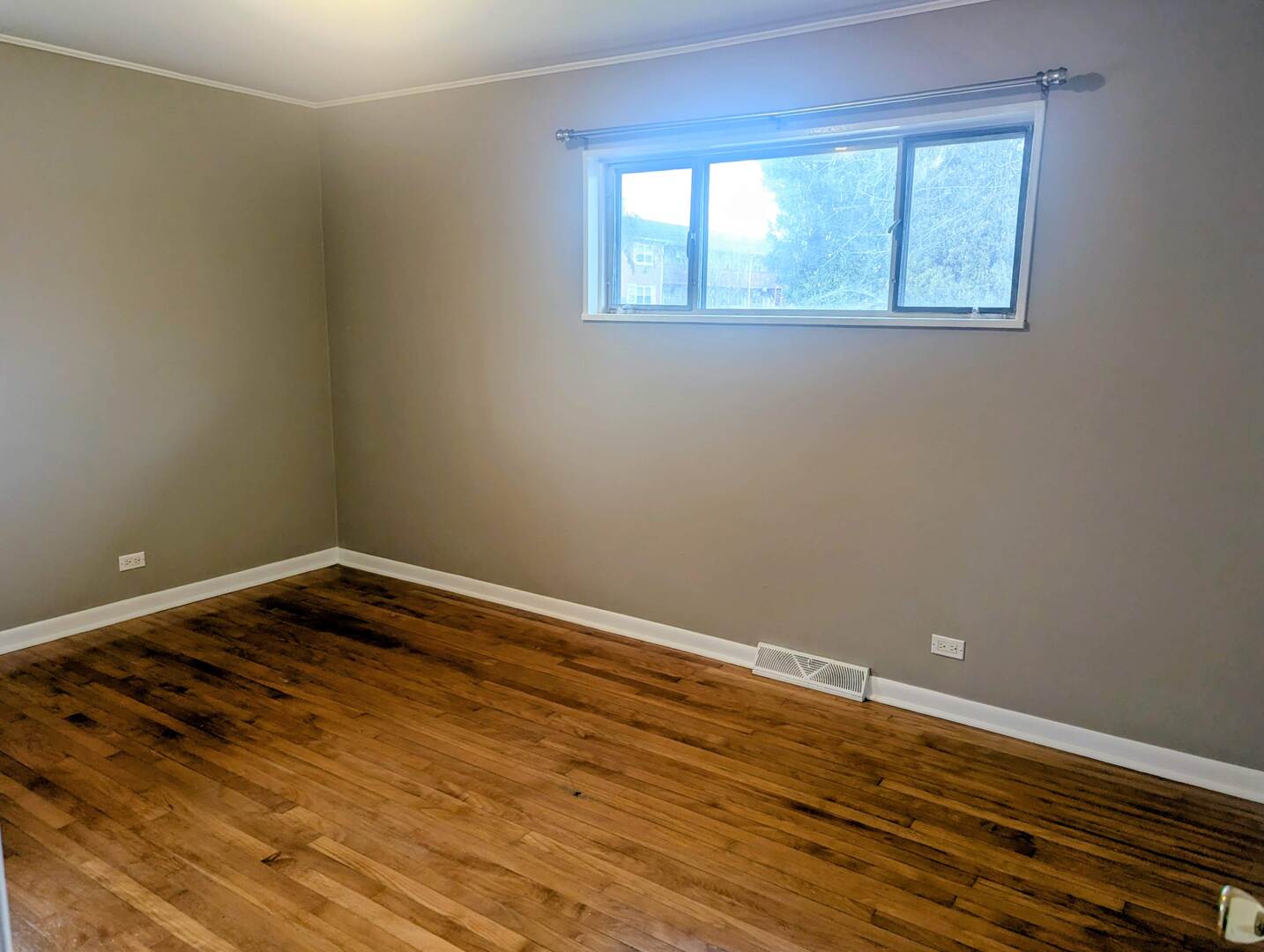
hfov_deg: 71.5
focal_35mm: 24
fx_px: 878
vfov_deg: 56.9
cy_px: 476
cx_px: 632
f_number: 1.85
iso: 63
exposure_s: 1/60
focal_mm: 6.81
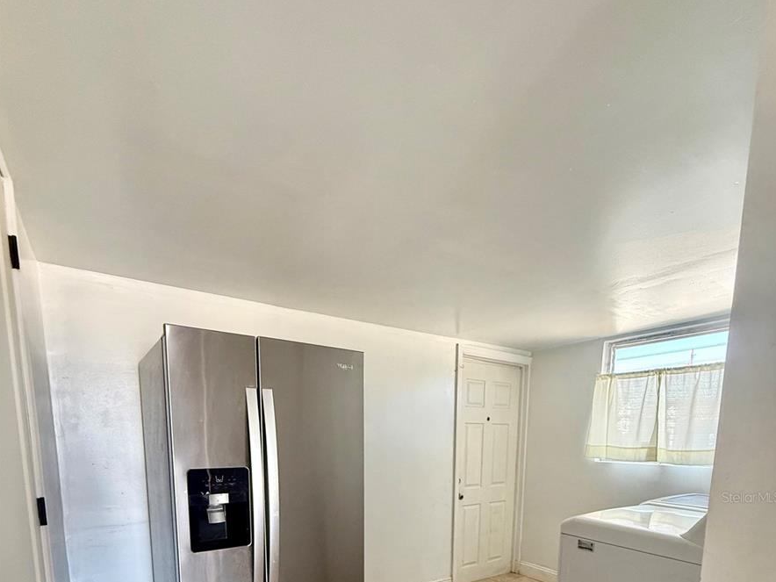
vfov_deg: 60.7
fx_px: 426
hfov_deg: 84.7
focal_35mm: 19
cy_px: 497
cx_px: 389
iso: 320
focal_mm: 2.22
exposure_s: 1/120
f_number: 2.2
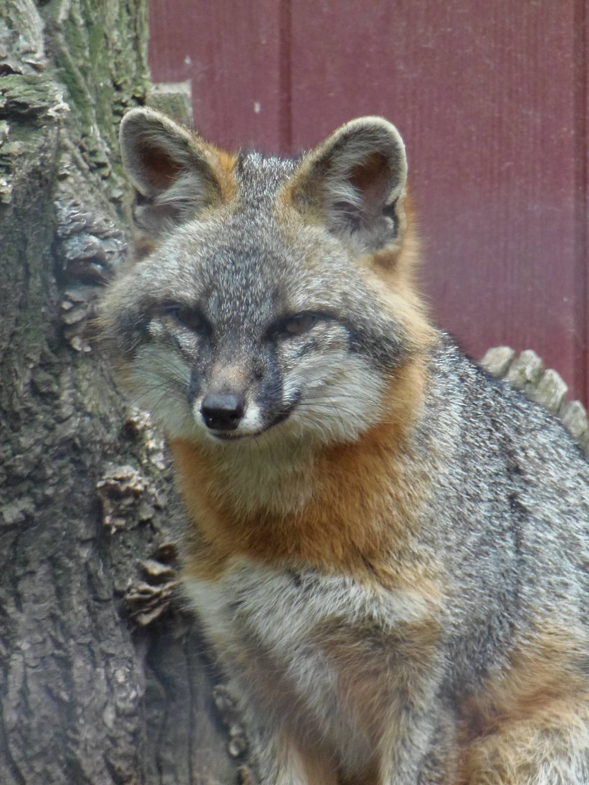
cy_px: 392
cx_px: 294
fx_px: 19602
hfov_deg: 1.7
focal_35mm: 864
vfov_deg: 2.3
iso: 400
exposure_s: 1/80
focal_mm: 154.8
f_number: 5.7
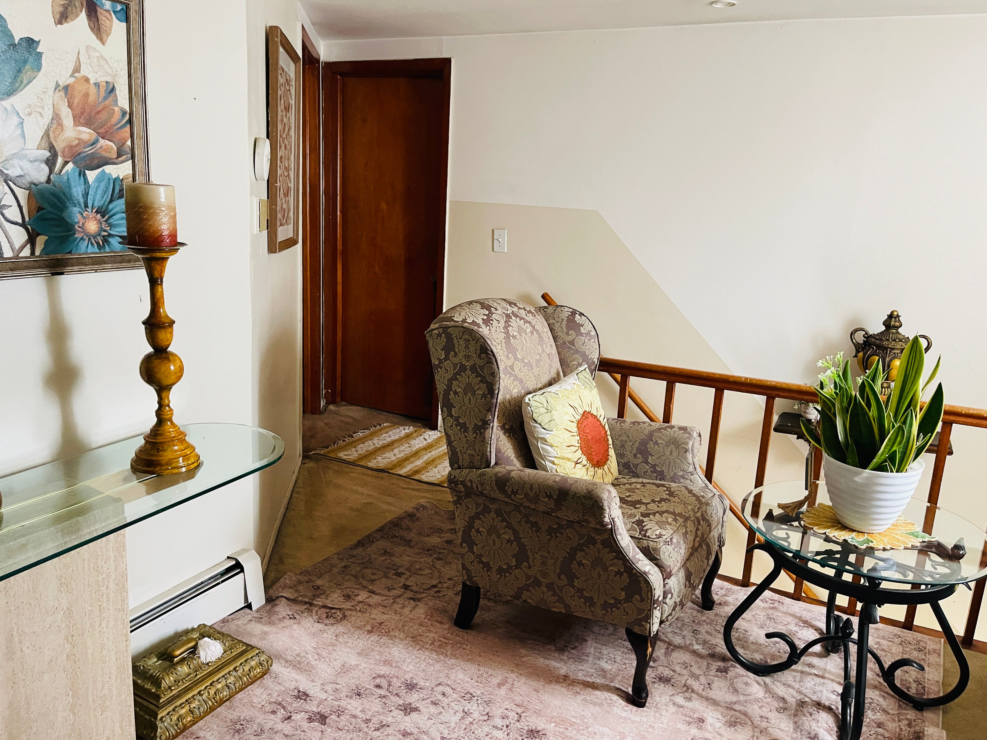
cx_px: 494
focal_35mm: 25
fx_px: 713
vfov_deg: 54.9
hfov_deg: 69.4
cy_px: 370
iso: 400
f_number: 1.6
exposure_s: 1/60
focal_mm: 5.1
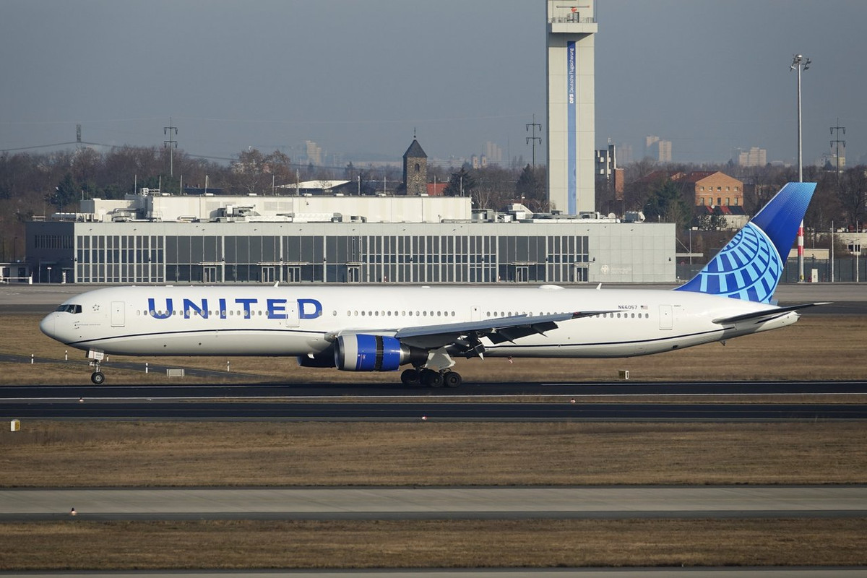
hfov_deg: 6.2
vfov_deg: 4.2
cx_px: 434
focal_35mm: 330
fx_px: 7947
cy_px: 289
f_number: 4.5
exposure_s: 1/1000
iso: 100
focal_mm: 120.91
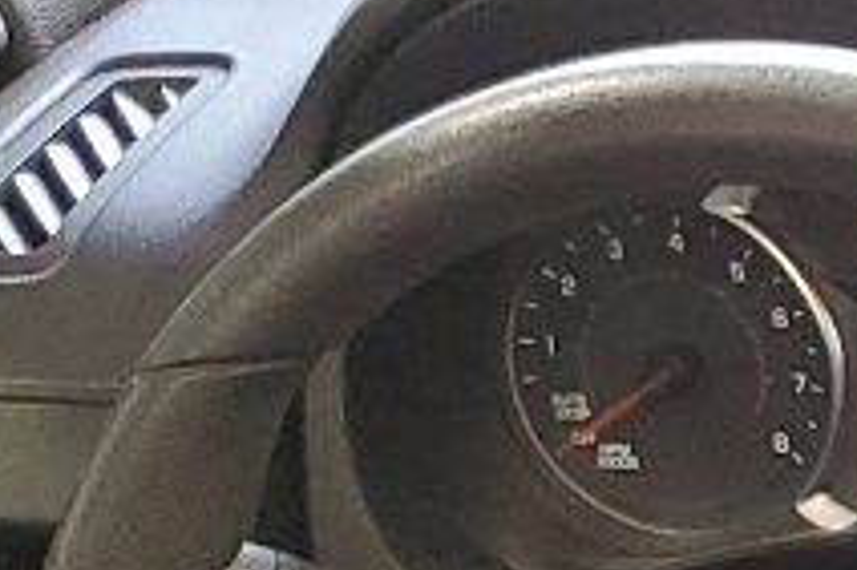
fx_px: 4852
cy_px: 2199
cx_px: 2082
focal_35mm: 204
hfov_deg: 9.1
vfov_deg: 5.8
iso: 106
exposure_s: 1/25
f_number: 1.5
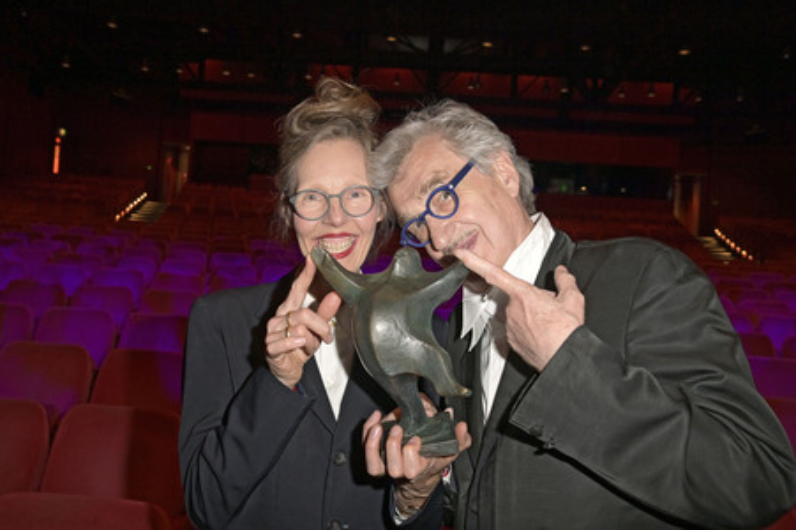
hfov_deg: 62.0
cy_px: 265
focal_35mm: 30
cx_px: 398
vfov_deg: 43.5
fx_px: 663
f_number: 5.6
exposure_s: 1/25
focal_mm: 30
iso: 1600
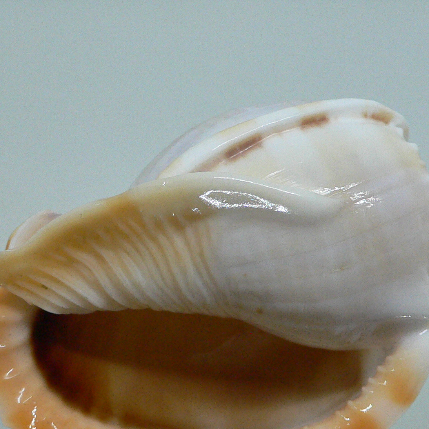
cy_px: 275
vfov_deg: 29.9
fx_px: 799
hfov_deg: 30.0
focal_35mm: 57
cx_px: 207
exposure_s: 1/60
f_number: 2.8
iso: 200
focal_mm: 4.6
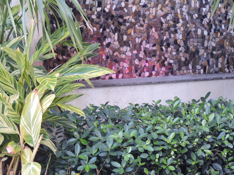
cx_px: 140
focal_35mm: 112
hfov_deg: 17.6
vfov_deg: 13.2
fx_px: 757
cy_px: 34
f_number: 3.6
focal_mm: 8.9
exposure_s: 1/50
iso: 320
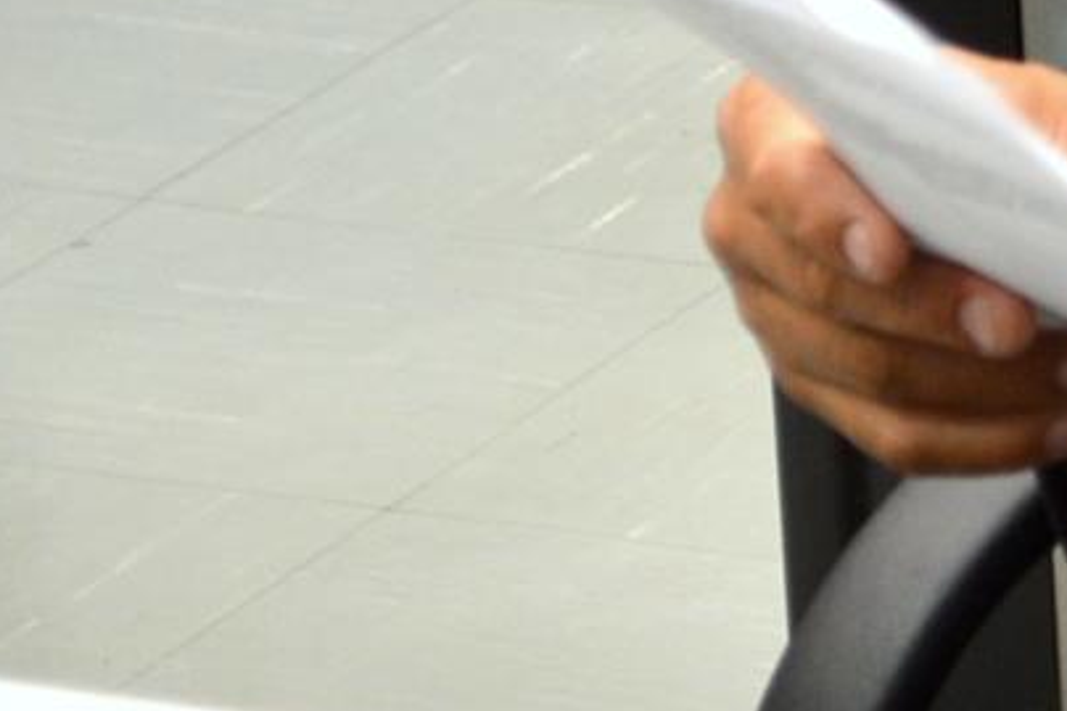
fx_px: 10909
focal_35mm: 368
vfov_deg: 3.7
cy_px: -432
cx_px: 1759
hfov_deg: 5.5
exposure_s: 1/15
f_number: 5.6
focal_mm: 55
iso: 450
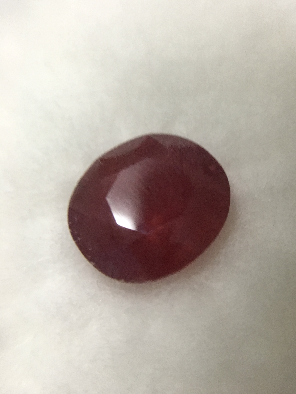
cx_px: 148
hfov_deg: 48.2
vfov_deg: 61.7
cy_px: 197
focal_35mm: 29
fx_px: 331
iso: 200
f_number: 2.2
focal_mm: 4.15
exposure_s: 1/17
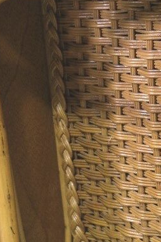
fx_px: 739
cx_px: 138
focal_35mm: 110
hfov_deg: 12.4
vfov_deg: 18.6
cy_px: 122
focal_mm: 22.3
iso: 800
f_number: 3.2
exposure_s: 1/30
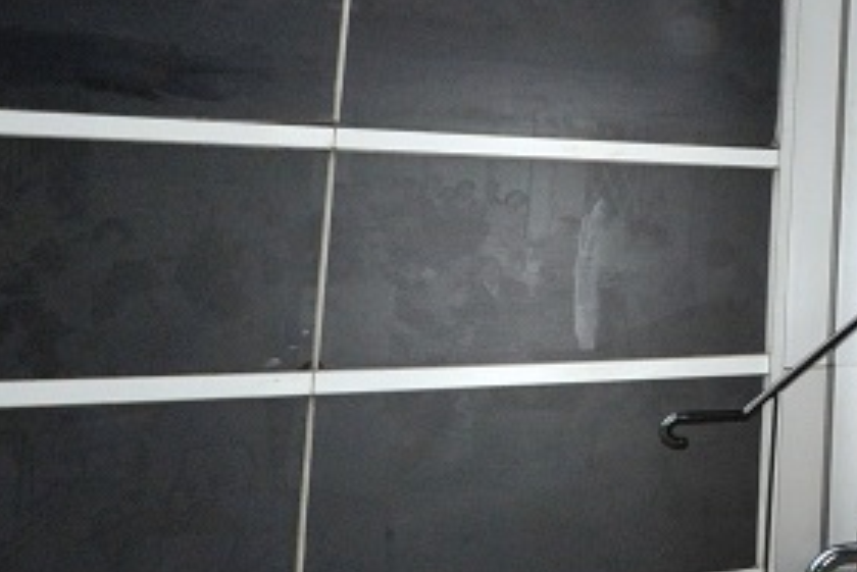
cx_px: 1454
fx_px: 1191
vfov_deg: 26.7
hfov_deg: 24.1
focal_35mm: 50
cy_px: 154
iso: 6400
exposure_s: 1/160
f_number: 16
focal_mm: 14
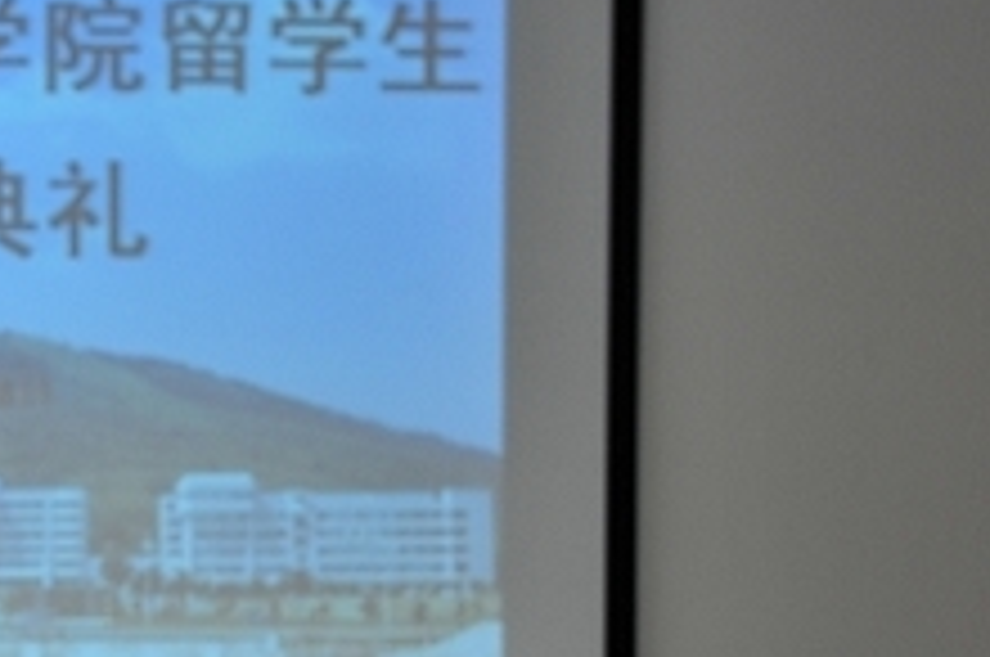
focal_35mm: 153
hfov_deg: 13.0
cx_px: -270
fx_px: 4201
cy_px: 538
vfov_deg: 8.9
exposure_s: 1/60
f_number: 4
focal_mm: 56
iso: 400
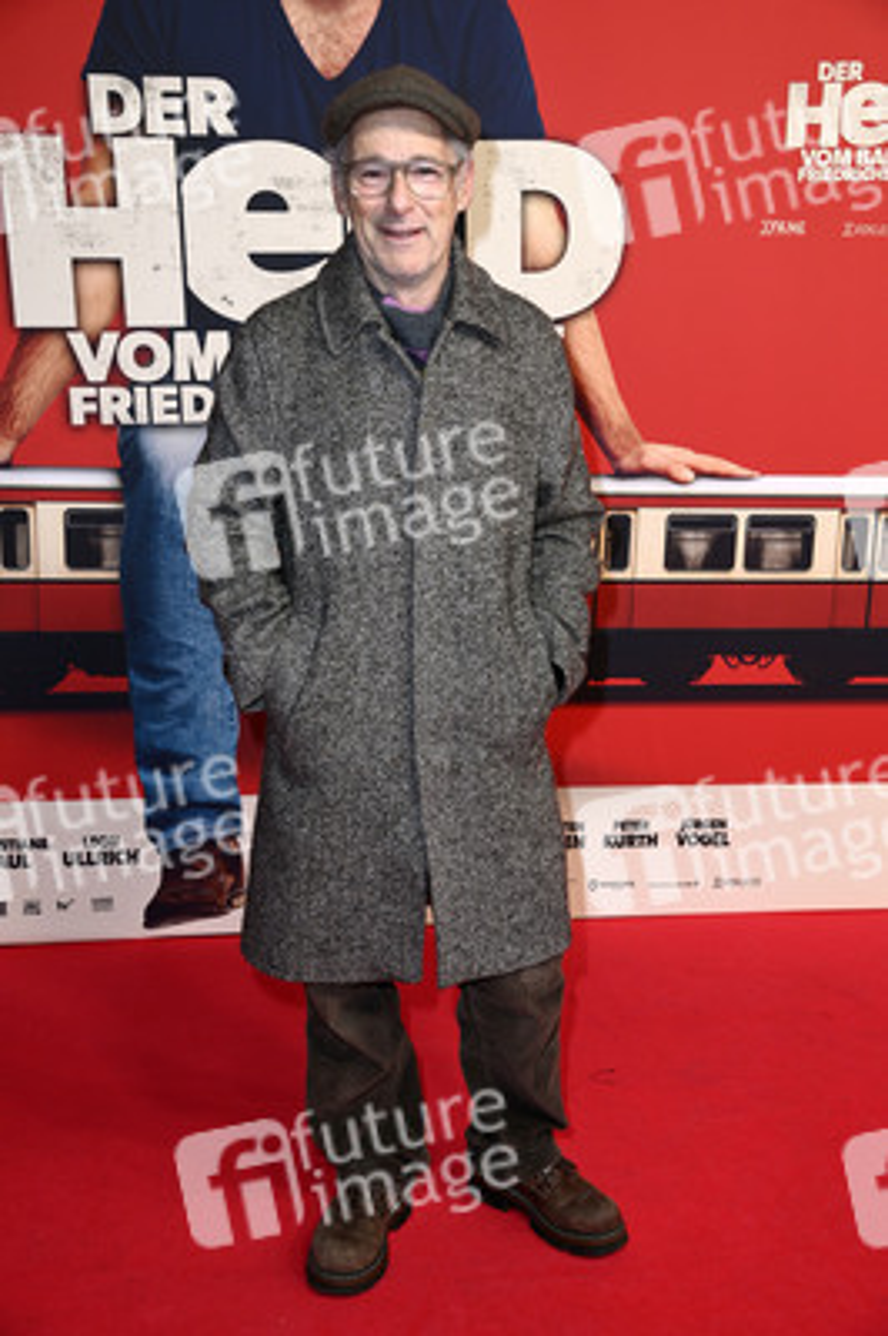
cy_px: 668
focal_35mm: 45
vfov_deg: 43.6
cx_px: 444
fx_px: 1668
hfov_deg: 29.8
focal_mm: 45
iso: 800
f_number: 5.6
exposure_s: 1/250
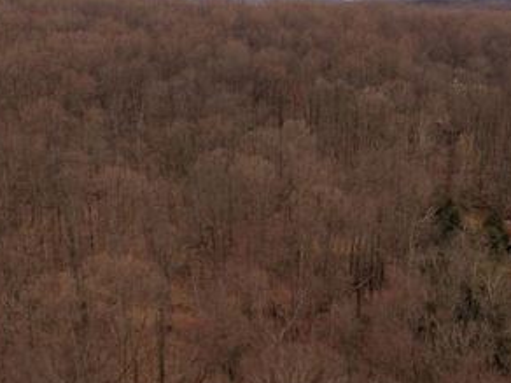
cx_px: 316
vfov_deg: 27.4
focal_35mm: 53
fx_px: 782
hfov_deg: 36.0
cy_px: 238
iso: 100
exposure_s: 1/543
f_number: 2.8
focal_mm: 3.61
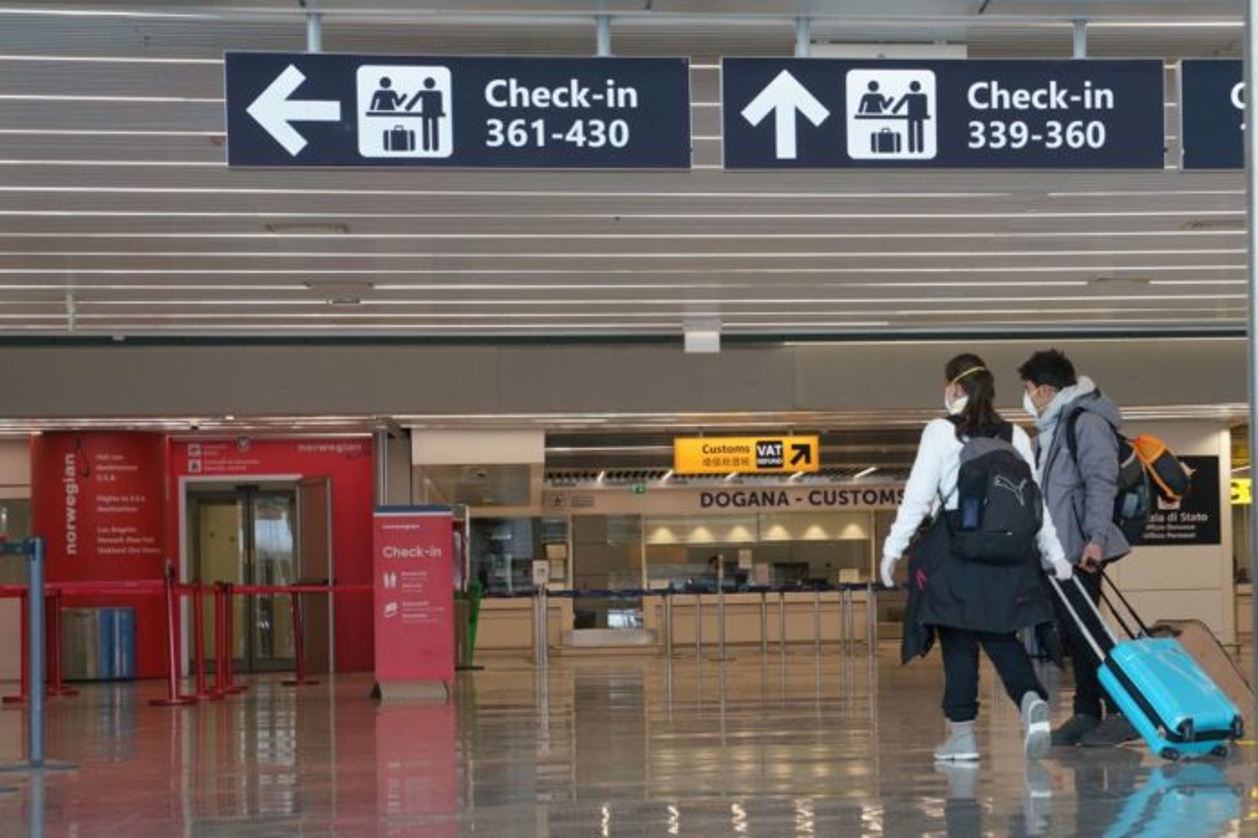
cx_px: 629
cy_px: 419
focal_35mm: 70
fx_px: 2446
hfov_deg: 28.8
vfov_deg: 19.5
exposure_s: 1/125
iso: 640
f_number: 5.6
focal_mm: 70
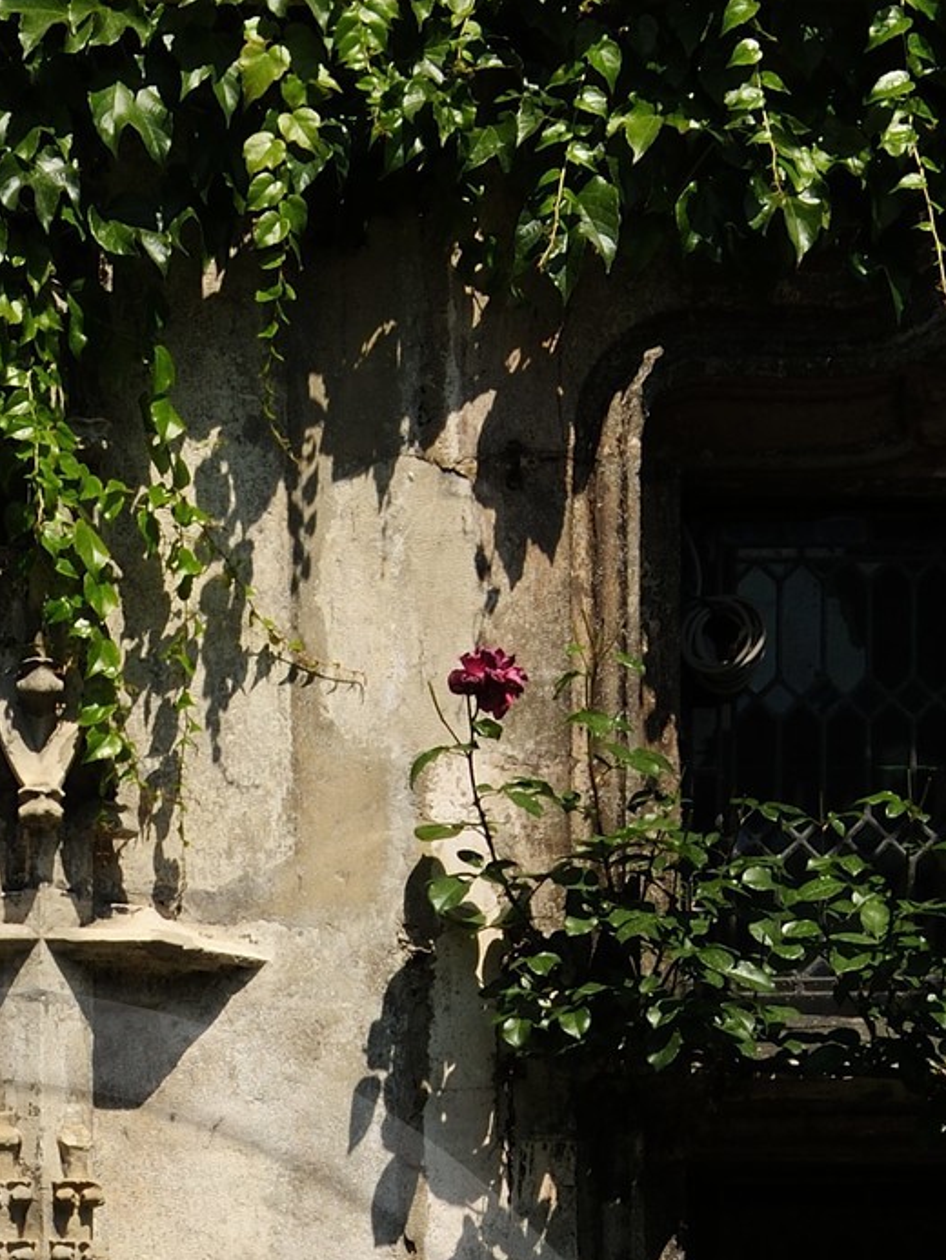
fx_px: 5464
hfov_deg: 9.8
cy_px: 1835
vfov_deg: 12.6
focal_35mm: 150
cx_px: -62
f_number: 16
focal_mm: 45
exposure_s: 1/160
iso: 200
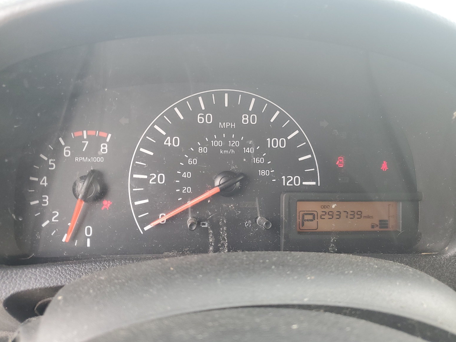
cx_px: 231
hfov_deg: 65.3
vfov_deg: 51.4
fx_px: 356
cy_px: 176
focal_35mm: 27
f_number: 1.5
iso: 50
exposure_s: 1/128
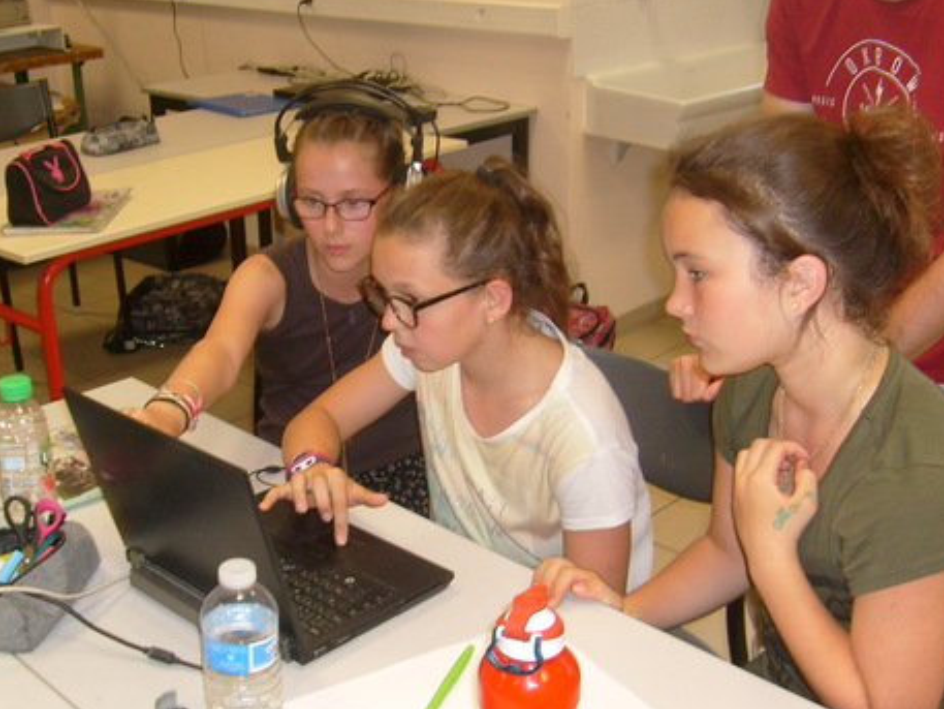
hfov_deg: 38.9
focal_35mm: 49
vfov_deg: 29.7
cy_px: 387
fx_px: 1337
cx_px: 444
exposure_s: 1/45
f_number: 2.8
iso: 100
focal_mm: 5.8
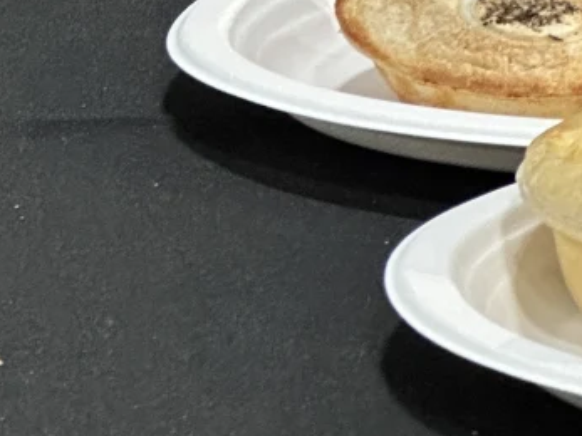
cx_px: -173
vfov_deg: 4.5
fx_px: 5378
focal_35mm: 320
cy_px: -706
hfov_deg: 6.1
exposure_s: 1/50
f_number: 2.8
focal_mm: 9
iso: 500
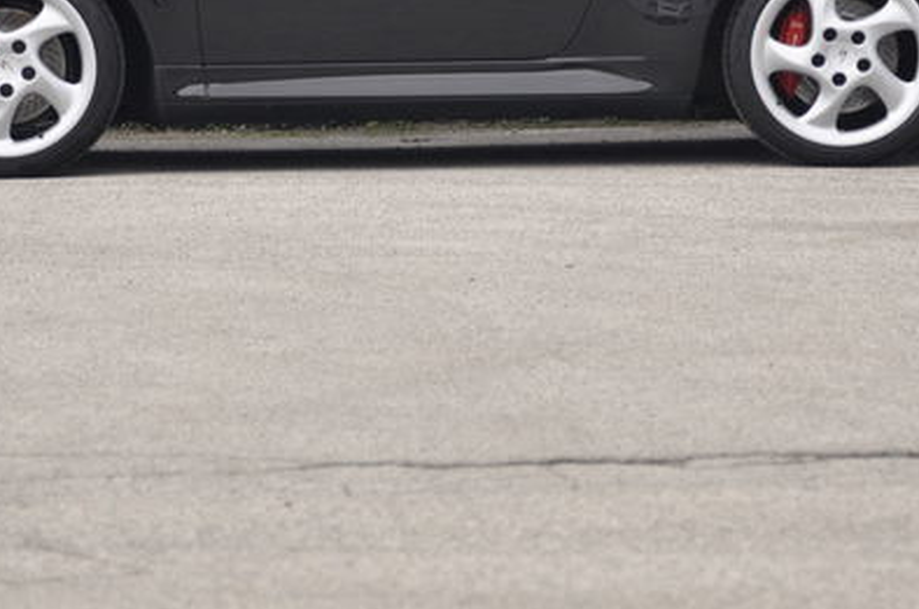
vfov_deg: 4.2
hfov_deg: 6.4
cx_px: 415
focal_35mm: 322
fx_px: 8203
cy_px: 84
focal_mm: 110
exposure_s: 1/125
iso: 500
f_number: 5.6
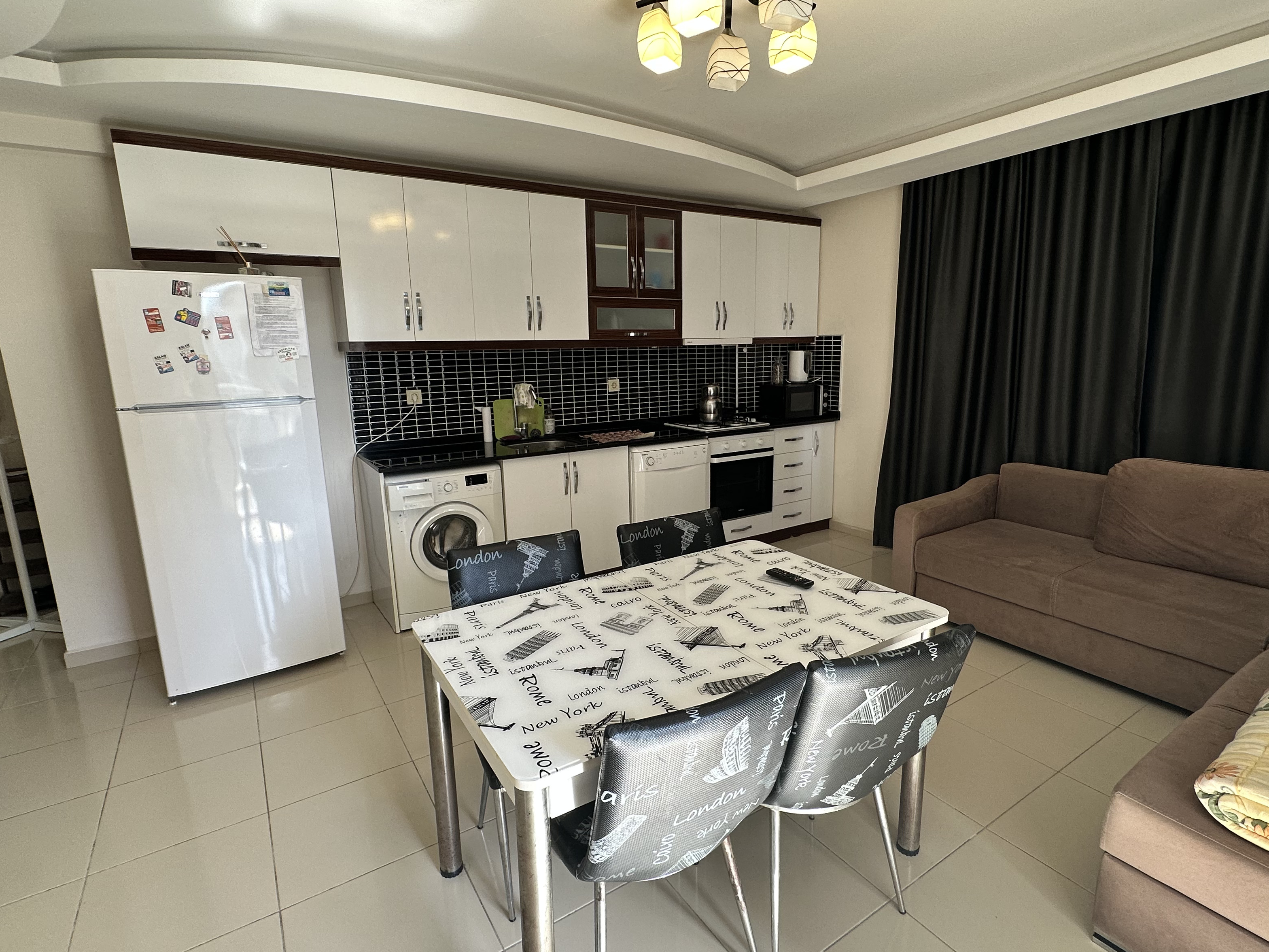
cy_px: 476
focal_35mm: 18
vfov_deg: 71.6
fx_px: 660
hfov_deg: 87.7
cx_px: 656
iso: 64
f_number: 2.2
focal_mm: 2.22
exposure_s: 1/99
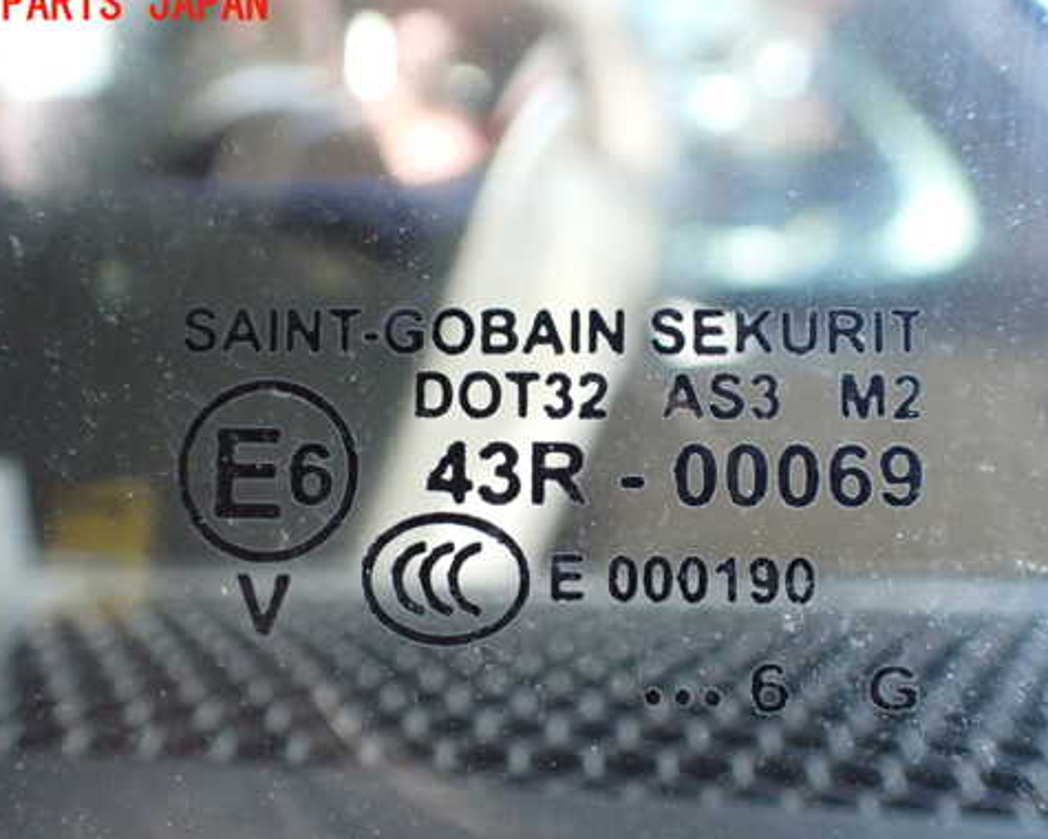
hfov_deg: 49.1
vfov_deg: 40.1
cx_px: 530
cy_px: 475
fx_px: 1148
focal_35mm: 37
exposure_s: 1/100
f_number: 2.3
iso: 800
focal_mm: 5.4
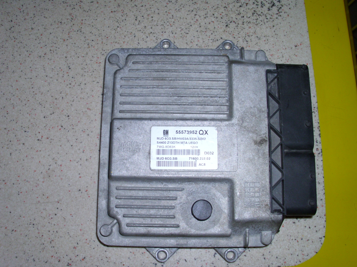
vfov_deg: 40.7
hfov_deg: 52.6
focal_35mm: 35
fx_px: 361
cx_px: 178
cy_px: 134
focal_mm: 6.2
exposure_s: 1/60
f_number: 4.3
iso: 200
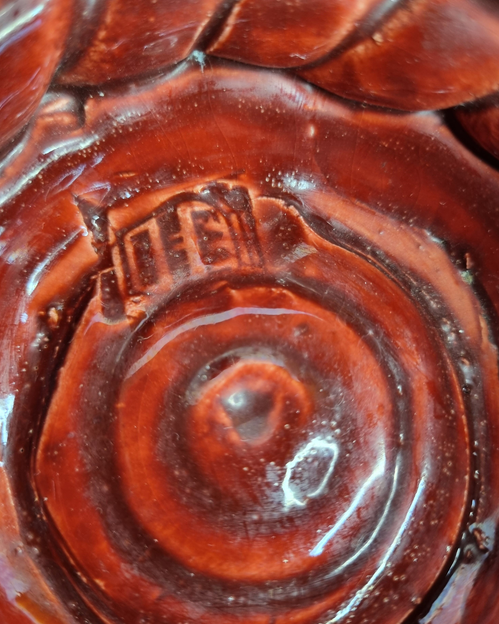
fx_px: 517
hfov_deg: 51.5
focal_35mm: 28
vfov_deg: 62.2
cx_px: 254
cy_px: 305
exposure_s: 1/100
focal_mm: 5.4
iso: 320
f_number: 1.8
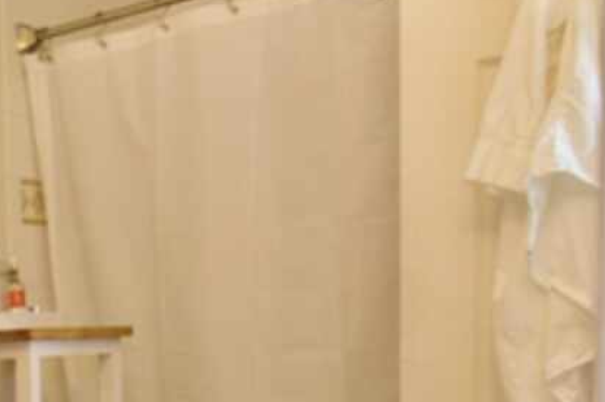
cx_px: -314
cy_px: 487
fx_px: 1091
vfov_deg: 19.6
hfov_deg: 24.0
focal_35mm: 65
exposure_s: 1/60
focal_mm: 14
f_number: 4
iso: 200
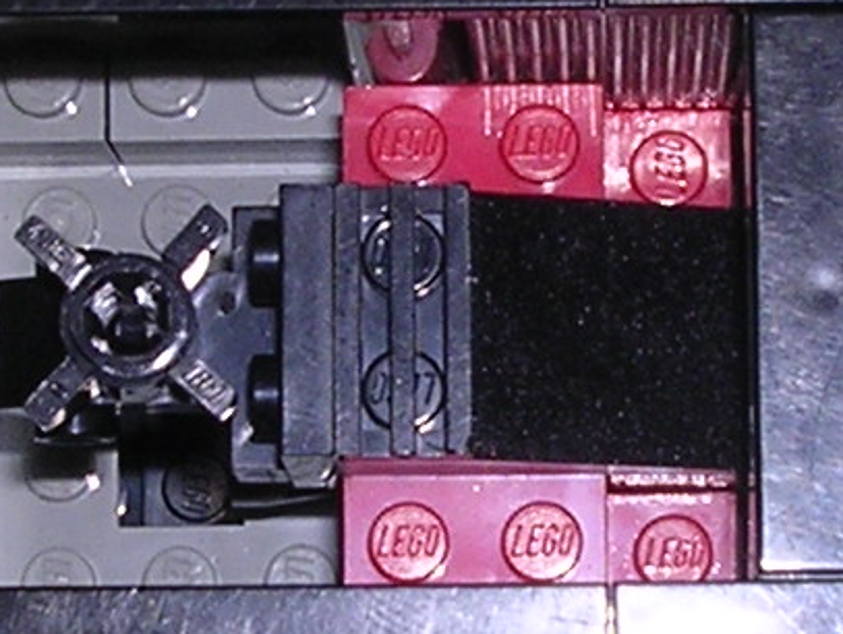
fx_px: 4656
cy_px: 222
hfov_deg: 10.3
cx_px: 456
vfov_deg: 7.8
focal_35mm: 191
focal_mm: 5.8
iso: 100
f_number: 5.6
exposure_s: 1/60.1
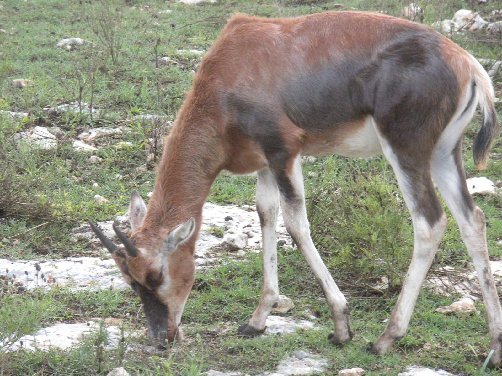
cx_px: 251
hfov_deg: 8.3
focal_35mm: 238
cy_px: 188
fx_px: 3451
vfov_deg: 6.2
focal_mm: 42.1
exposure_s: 1/380
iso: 294
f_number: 5.2
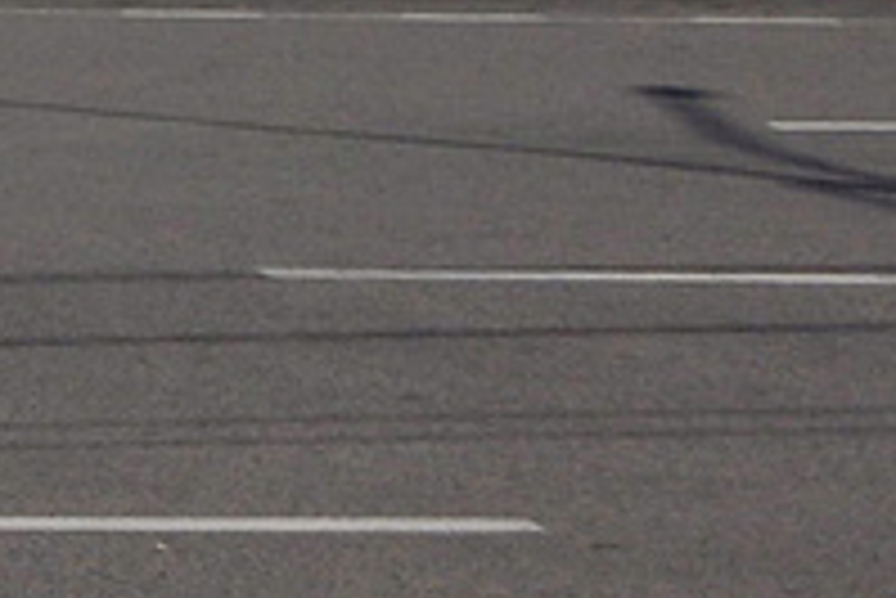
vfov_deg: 4.9
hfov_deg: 6.9
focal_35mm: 271
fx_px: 6750
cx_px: -1729
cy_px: -922
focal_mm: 30
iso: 100
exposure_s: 1/400
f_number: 14
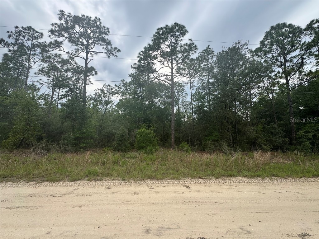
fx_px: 129
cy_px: 120
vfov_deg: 85.7
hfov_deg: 102.1
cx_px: 160
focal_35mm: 14
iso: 40
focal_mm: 2.22
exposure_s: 1/428
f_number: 2.2
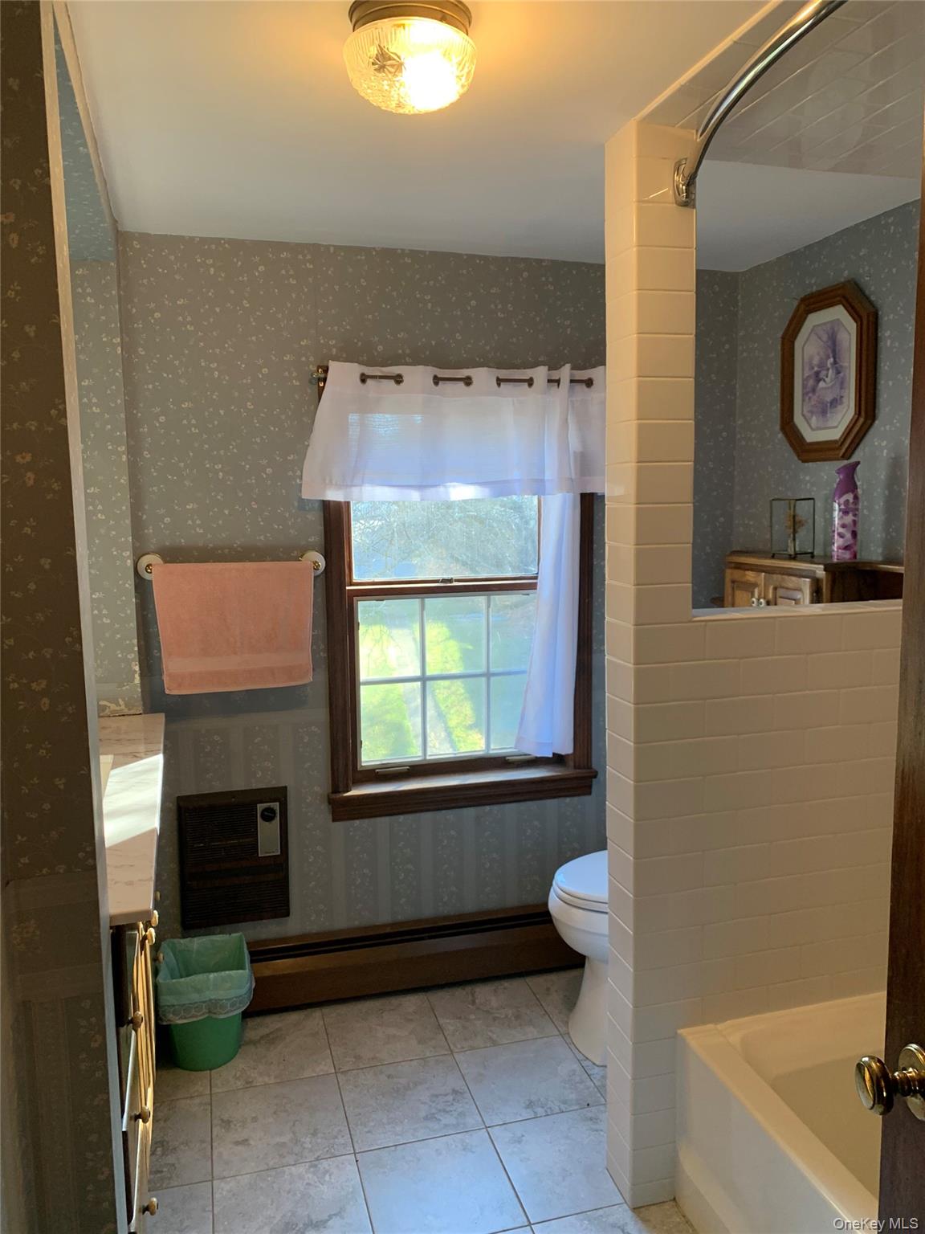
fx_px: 926
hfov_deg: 53.1
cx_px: 462
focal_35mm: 26
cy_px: 617
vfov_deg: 67.3
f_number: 1.8
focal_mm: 4.25
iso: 80
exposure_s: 1/60
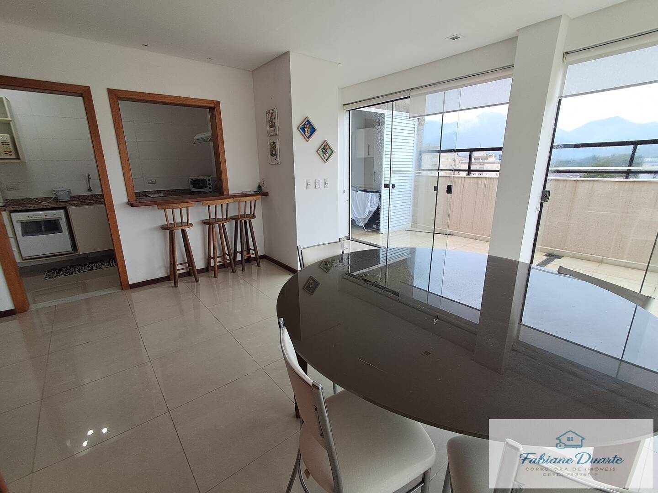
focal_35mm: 16
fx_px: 304
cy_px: 246
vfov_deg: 78.1
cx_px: 329
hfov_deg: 94.5
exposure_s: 1/193
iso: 40
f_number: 2.2
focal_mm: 1.64
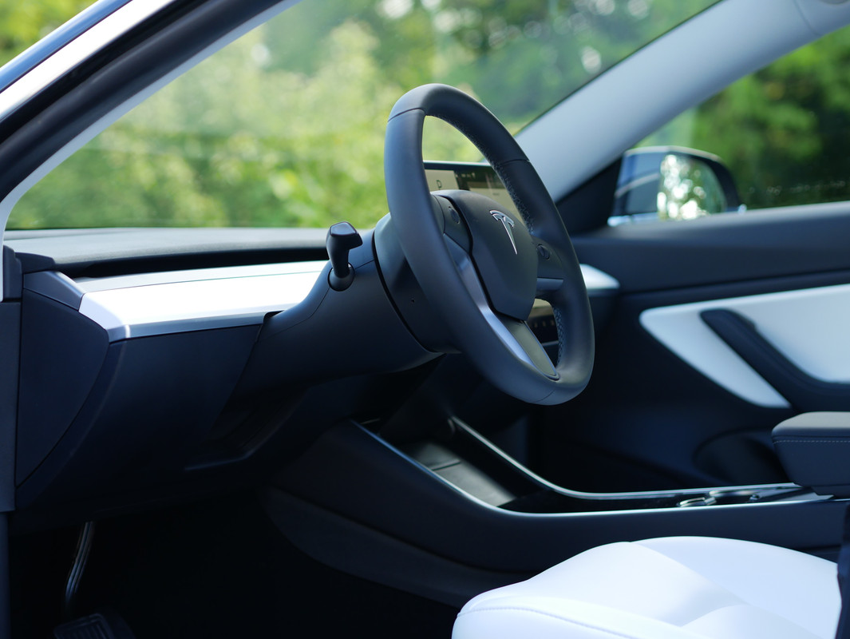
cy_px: 320
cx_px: 425
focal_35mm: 90
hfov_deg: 21.8
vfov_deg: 16.4
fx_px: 2211
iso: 200
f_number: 2.2
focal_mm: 45
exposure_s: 1/200
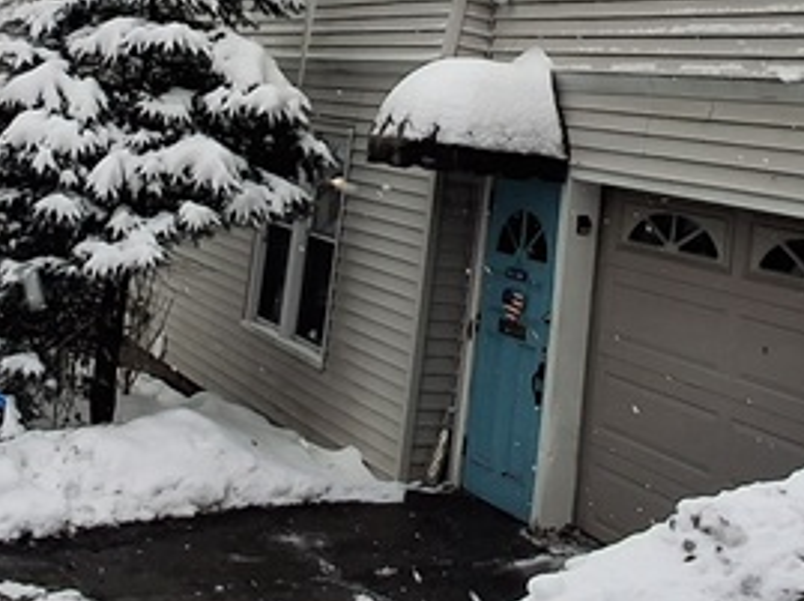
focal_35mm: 61
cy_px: -12
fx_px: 1415
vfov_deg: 22.9
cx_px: 347
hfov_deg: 31.7
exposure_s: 1/339
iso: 40
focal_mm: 1.64
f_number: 2.2
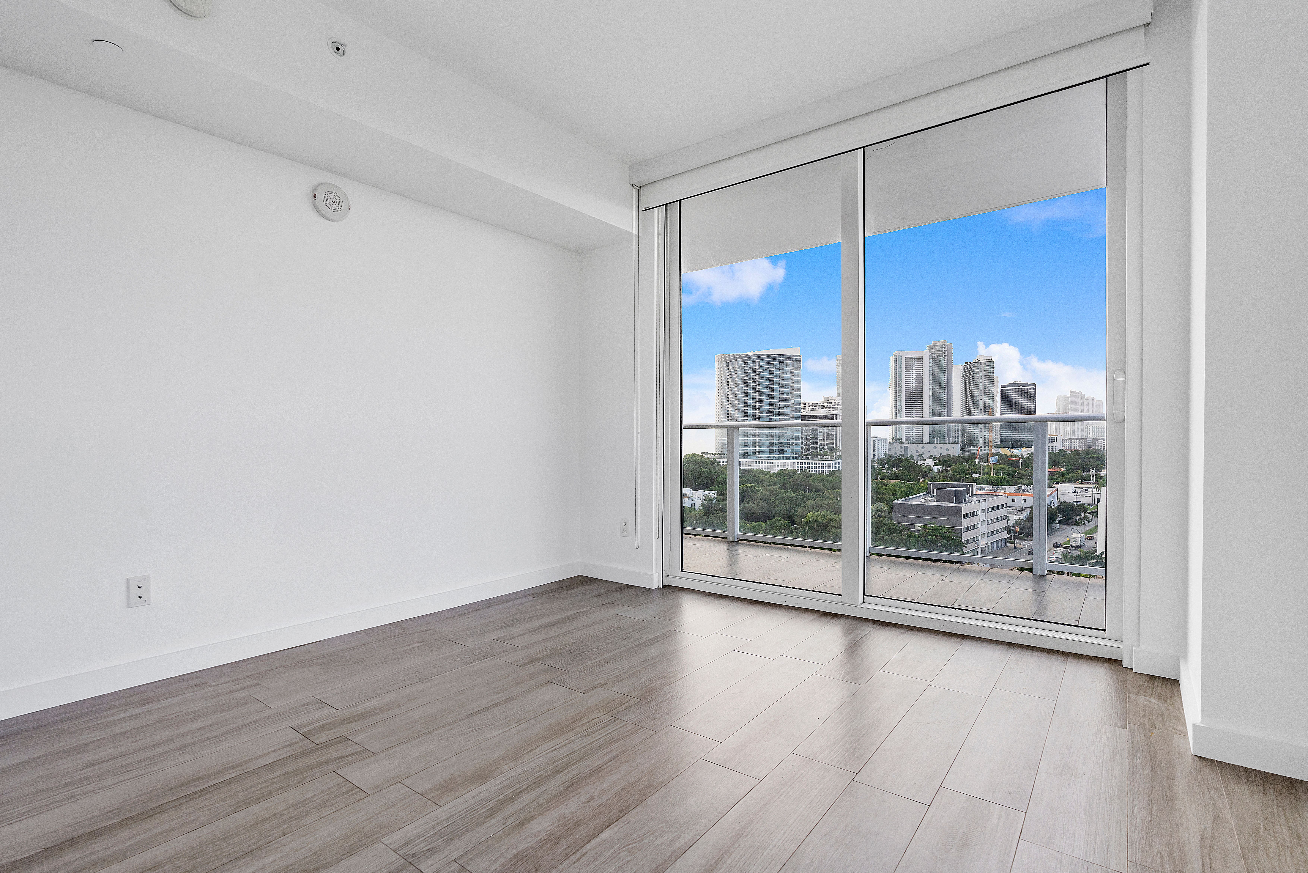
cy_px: 436
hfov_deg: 93.3
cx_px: 654
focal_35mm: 17
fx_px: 618
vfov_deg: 70.5
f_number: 8
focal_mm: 17
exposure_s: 1/80
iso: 640
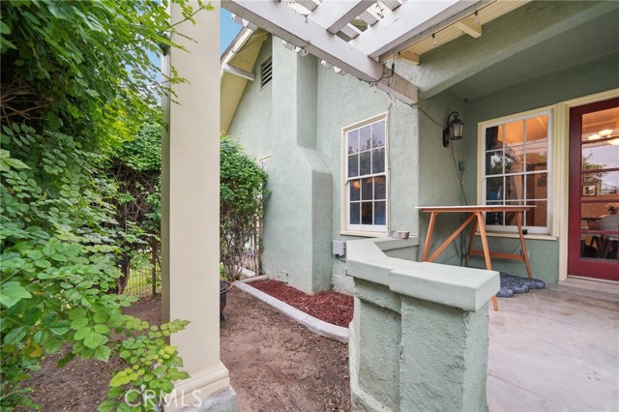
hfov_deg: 104.3
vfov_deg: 81.1
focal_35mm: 14
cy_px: 206
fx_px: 241
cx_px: 310
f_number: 7.1
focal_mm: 14
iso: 250
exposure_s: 1/30
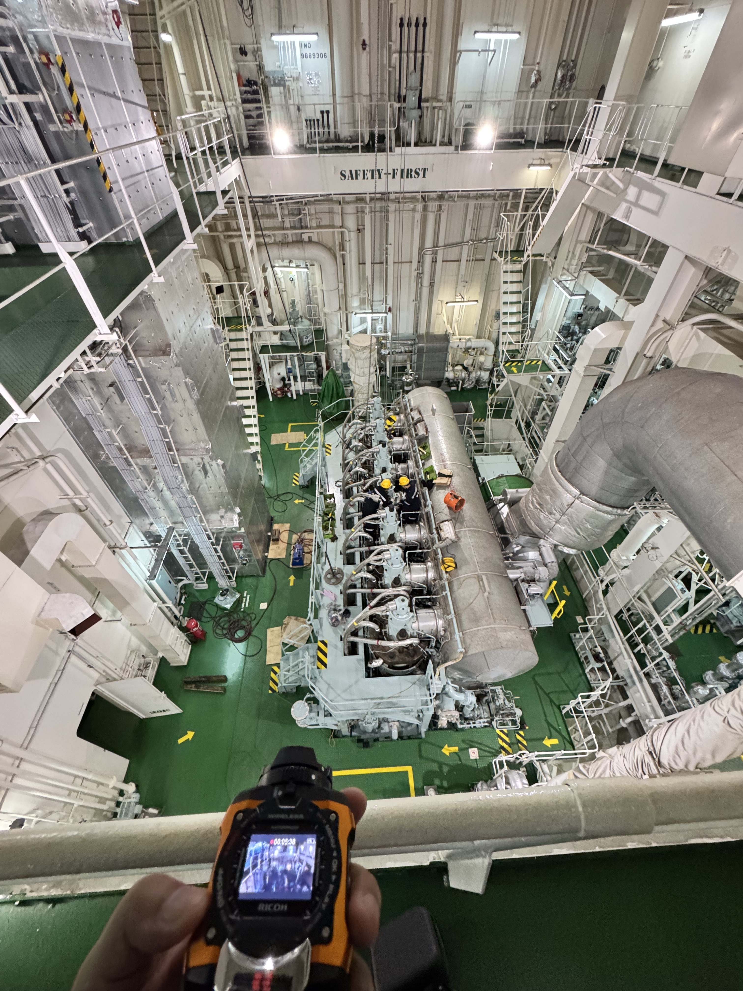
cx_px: 372
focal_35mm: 14
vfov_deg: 102.1
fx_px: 401
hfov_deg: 85.7
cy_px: 496
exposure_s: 1/60
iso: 500
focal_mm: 2.22
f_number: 2.2
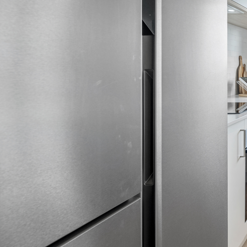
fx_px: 291
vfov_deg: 44.9
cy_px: 70
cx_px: 366
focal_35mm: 36
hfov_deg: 29.3
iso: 100
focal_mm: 14
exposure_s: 1/4
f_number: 7.1
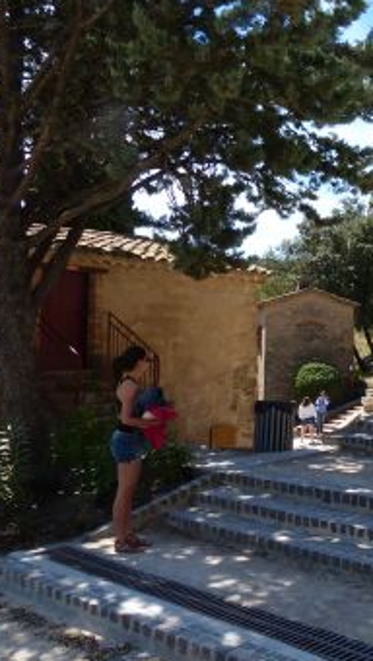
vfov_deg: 50.4
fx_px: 701
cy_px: 316
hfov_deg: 26.9
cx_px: 427
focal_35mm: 40
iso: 100
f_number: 4
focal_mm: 4.5
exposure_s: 1/500
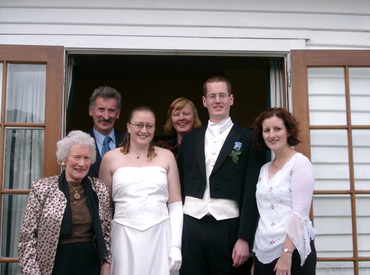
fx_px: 660
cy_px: 138
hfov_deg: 31.3
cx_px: 185
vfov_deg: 23.5
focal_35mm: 62
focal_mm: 12.6
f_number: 3.4
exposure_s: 1/320
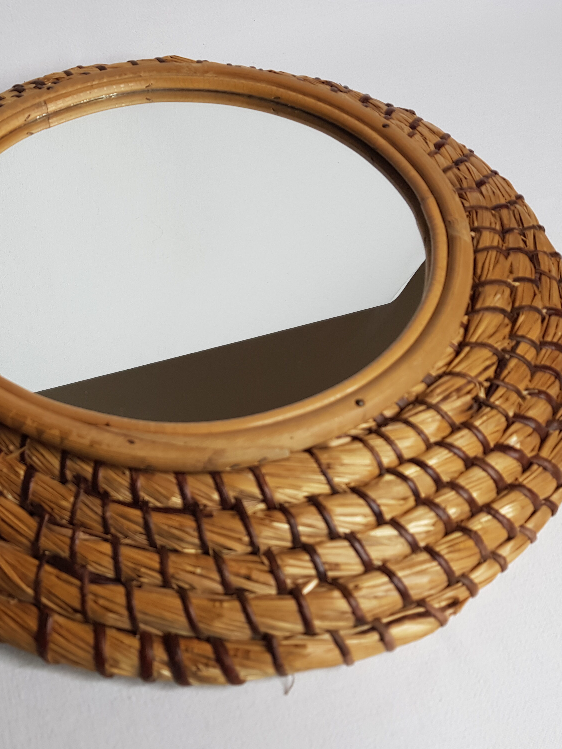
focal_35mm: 35
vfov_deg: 52.6
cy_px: 374
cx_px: 159
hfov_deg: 39.9
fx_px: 758
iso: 50
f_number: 1.7
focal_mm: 4.2
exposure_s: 1/100
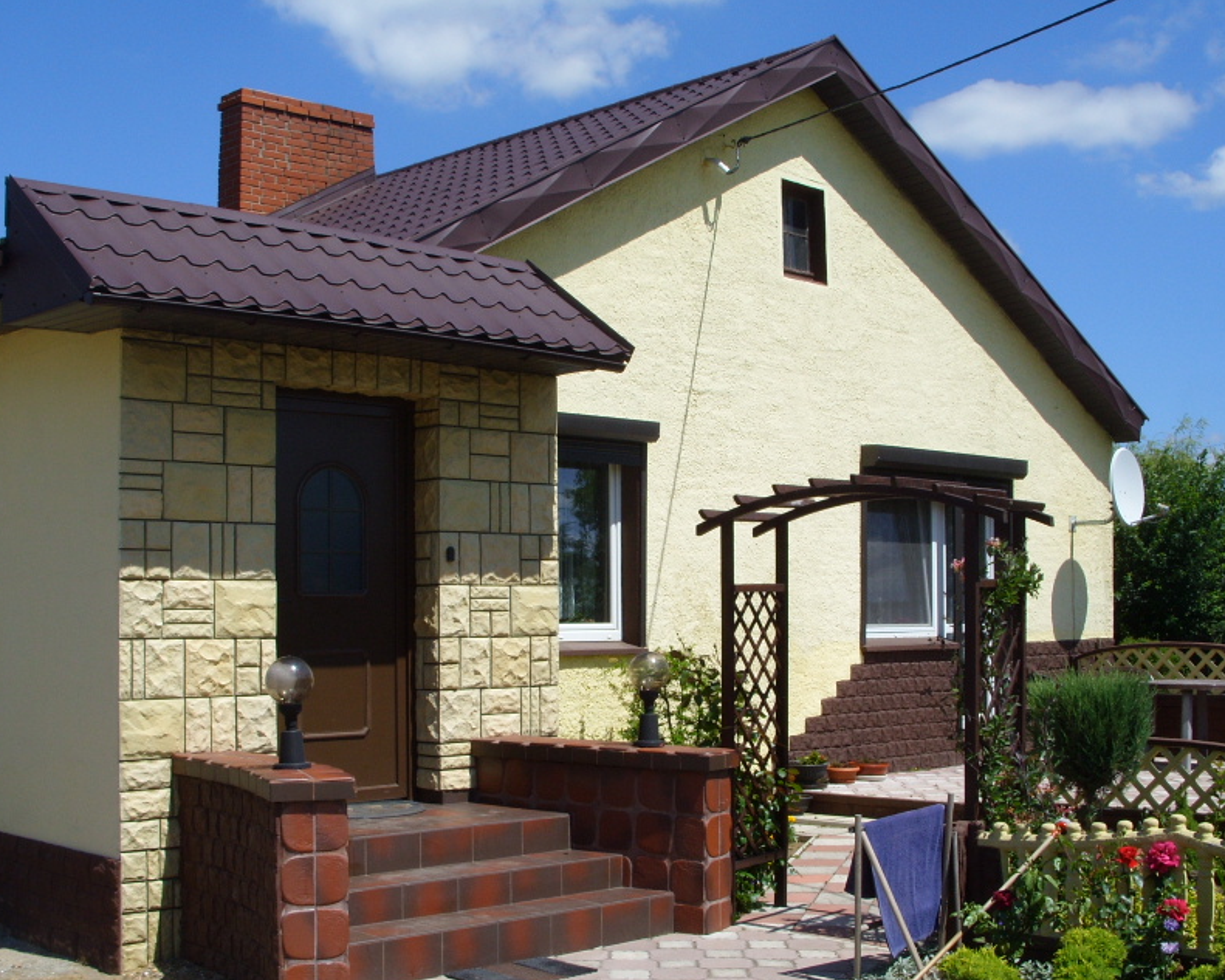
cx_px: 573
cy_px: 564
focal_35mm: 48
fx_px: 1740
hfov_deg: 38.8
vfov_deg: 31.4
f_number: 7.4
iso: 50
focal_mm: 7.8
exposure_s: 1/296
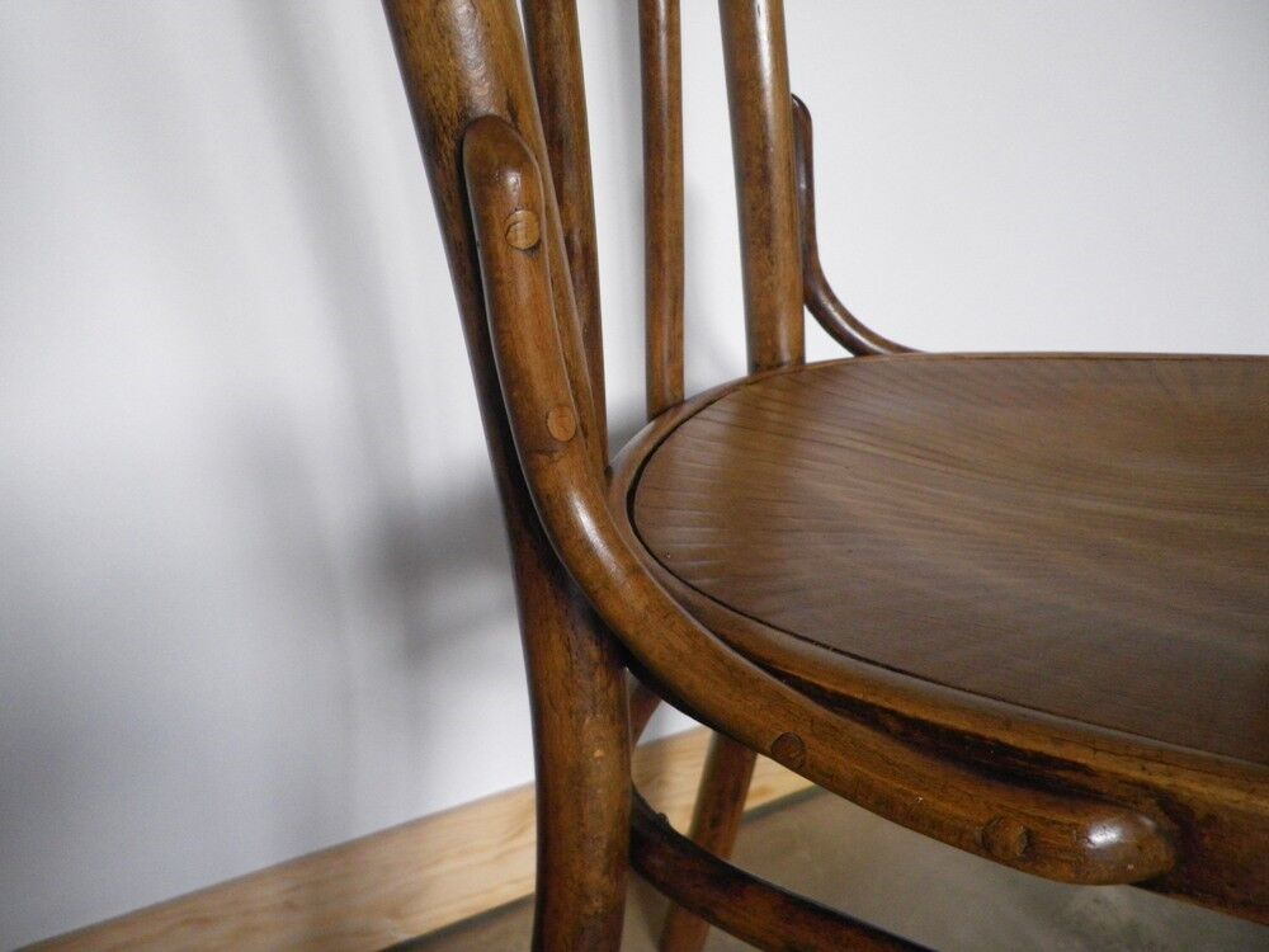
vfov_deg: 49.7
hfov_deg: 63.4
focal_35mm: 28
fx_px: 1026
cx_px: 634
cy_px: 476
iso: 320
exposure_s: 1/60
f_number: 2.6
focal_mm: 4.9
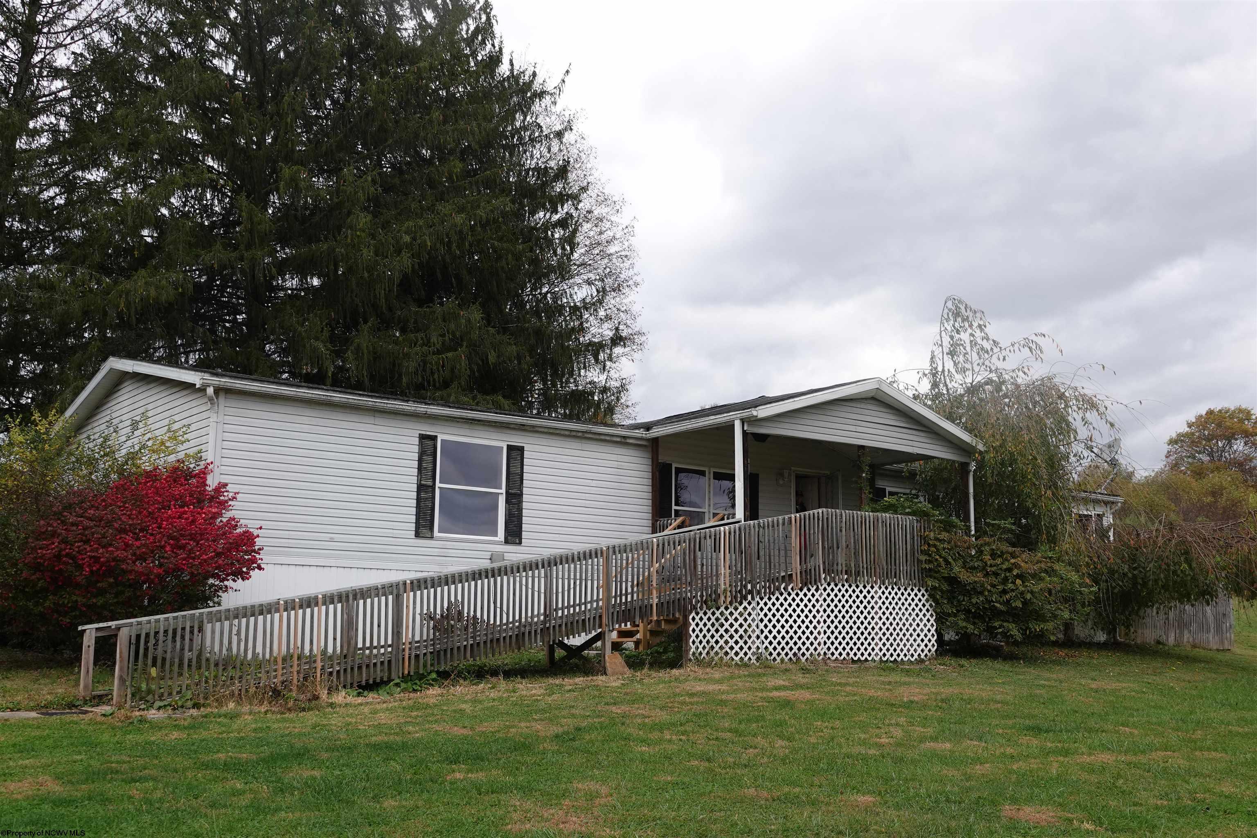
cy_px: 419
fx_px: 1222
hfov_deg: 54.4
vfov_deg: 37.9
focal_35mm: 35
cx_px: 628
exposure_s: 1/320
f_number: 4
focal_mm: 12.96
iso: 100
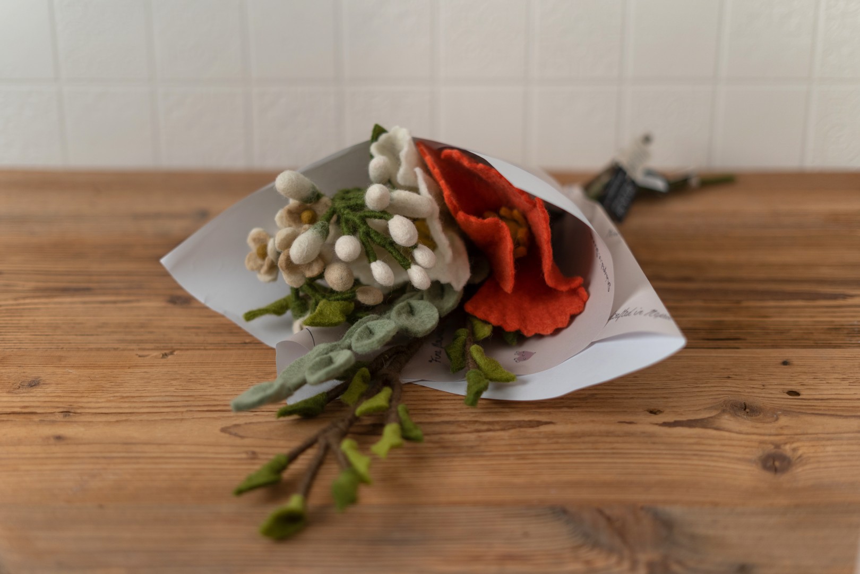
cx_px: 430
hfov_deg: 39.6
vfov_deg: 27.0
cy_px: 287
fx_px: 1194
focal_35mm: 50
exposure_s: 1/400
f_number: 2
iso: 200
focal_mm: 50
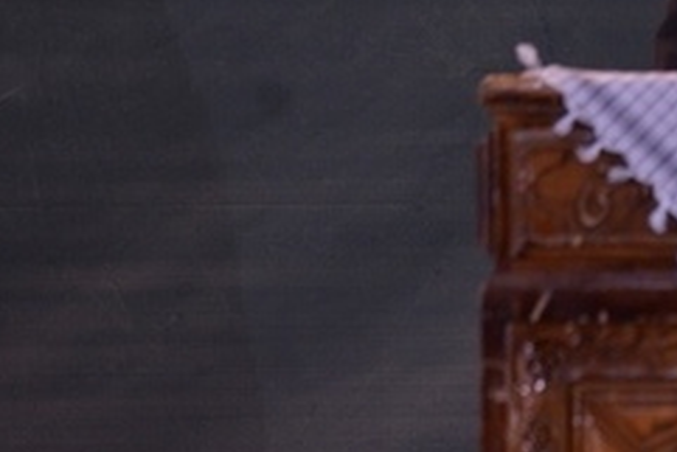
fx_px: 12513
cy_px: -174
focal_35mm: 665
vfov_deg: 2.1
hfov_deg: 3.1
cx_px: 820
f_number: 4.5
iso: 800
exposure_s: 1/100
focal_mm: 200
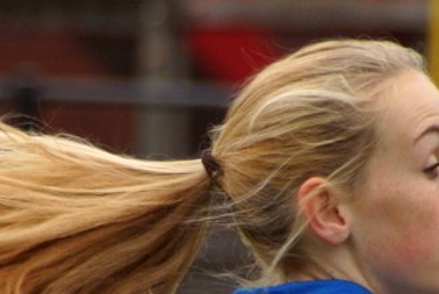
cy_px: 446
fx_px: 14500
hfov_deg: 1.7
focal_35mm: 1188
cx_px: 466
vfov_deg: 1.2
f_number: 6.3
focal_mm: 250
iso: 400
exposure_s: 1/800
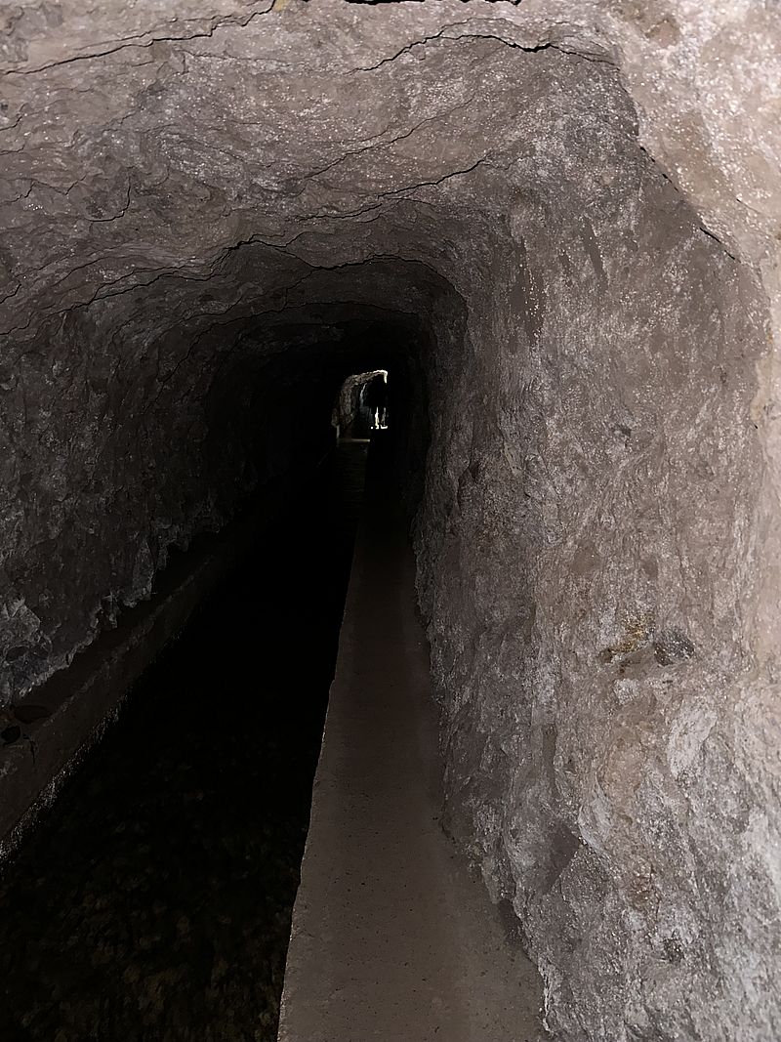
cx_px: 390
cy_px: 521
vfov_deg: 71.6
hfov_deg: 56.8
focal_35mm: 24
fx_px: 722
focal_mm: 6.86
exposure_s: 1/4
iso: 500
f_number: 1.78
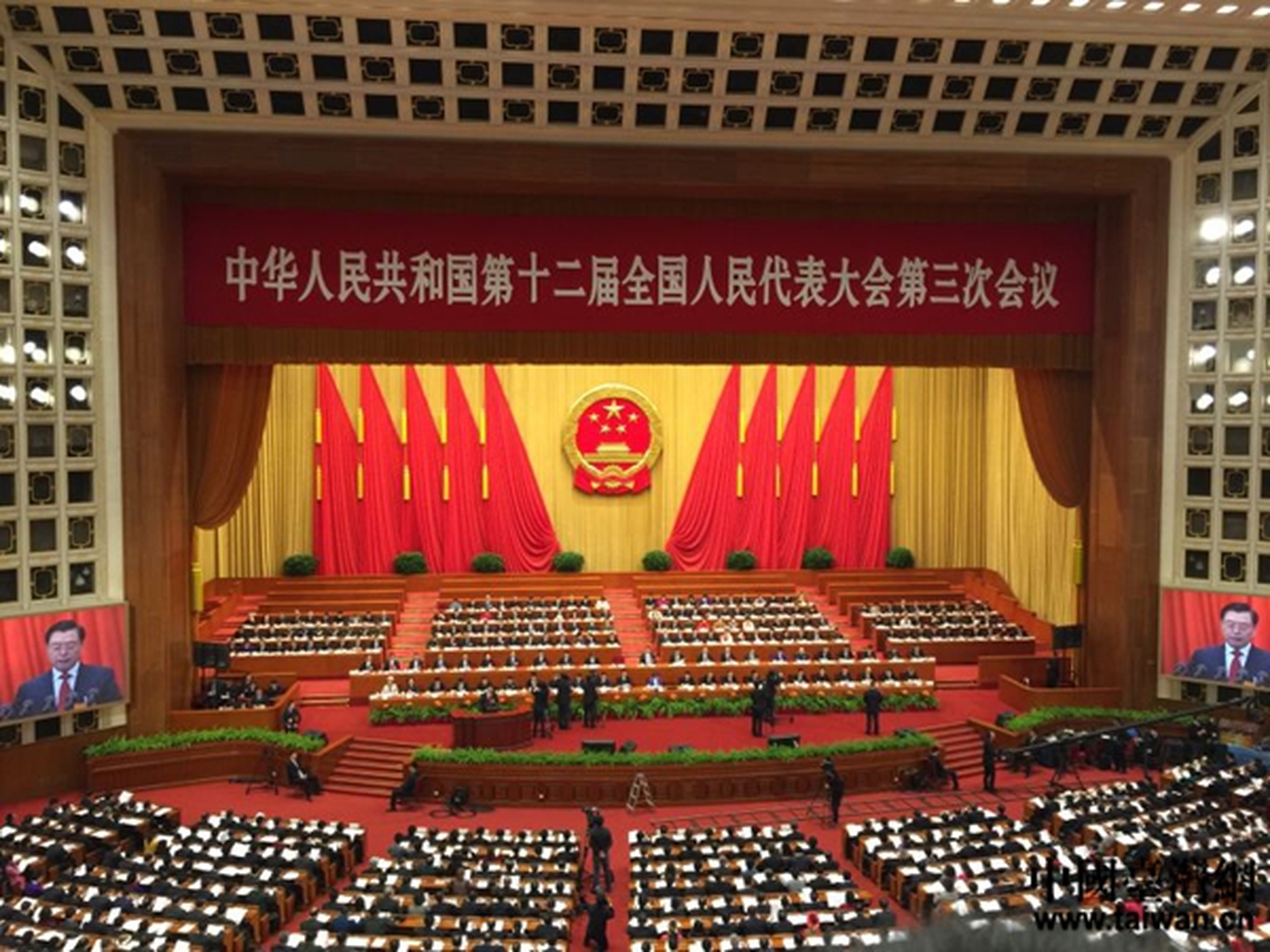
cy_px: 476
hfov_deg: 61.7
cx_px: 635
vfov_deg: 48.2
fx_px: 1064
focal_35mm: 29
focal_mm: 4.15
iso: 64
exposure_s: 1/15
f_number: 2.2
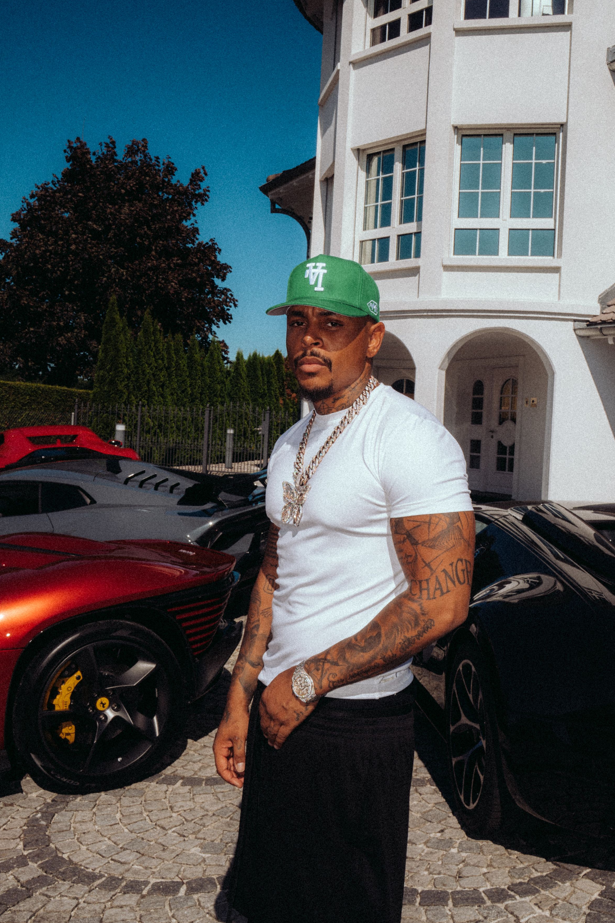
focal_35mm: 34
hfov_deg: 38.9
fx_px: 871
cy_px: 421
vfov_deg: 55.7
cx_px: 337
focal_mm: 30
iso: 100
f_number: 16
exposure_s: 1/250
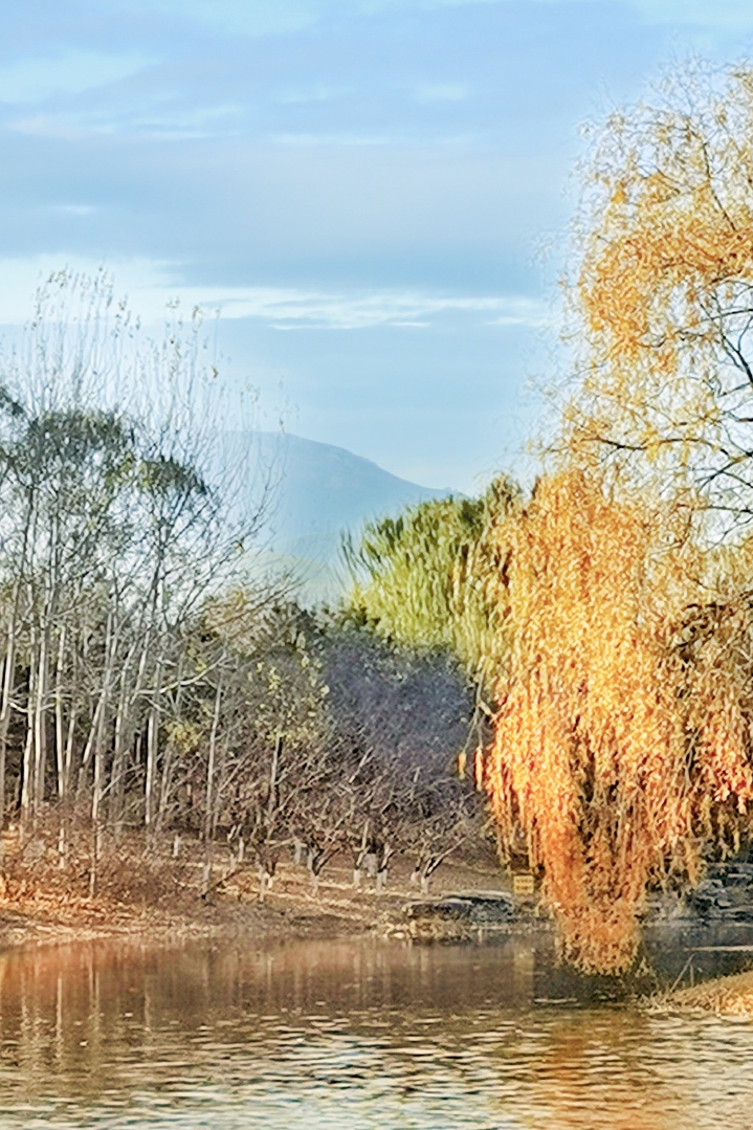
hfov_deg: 11.6
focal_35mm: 118
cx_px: 452
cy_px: 569
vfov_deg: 17.4
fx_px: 3703
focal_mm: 6.71
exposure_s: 1/5000
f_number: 1.9
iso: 50
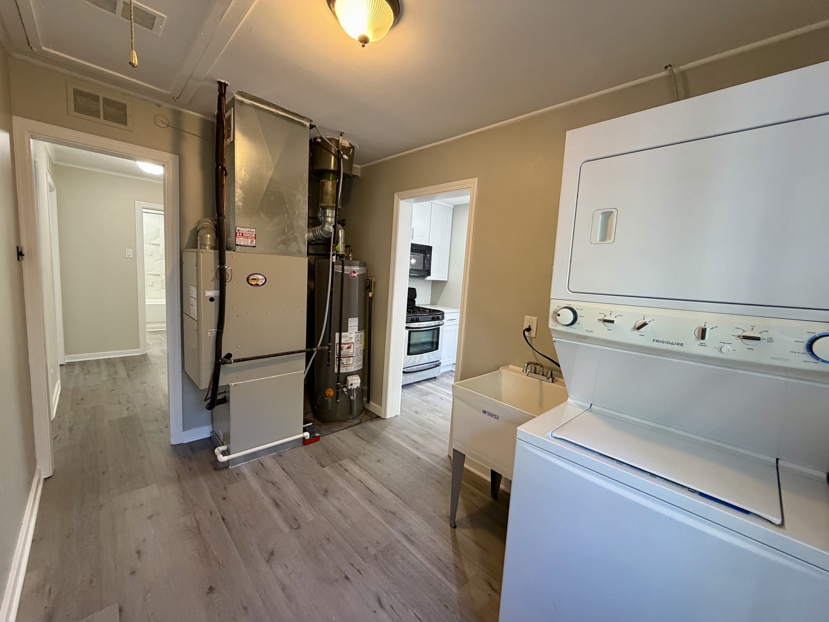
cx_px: 414
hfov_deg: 102.1
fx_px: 335
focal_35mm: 14
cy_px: 311
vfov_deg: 85.7
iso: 250
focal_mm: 2.22
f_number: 2.2
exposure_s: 1/60
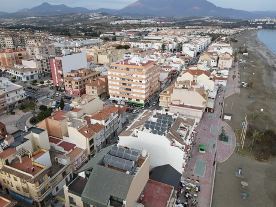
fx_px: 191
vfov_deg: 56.8
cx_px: 138
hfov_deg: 71.6
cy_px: 104
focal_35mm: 24
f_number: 2.8
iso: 100
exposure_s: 1/400
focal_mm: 4.5
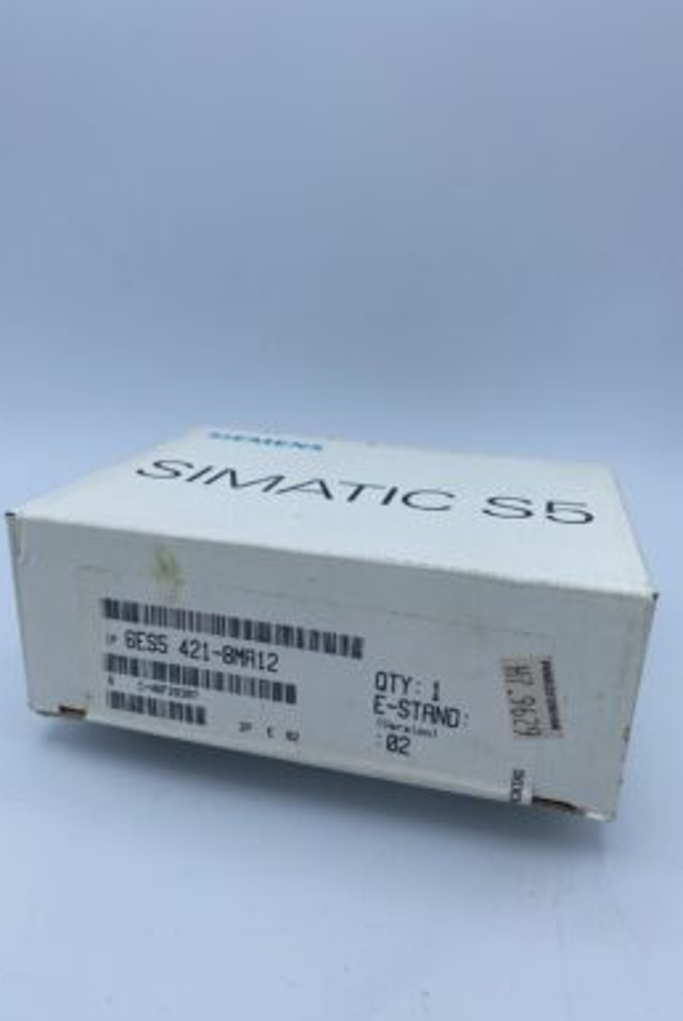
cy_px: 505
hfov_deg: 46.4
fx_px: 795
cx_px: 318
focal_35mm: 28
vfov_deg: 65.4
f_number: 1.8
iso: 32
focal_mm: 4.25
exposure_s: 1/1779
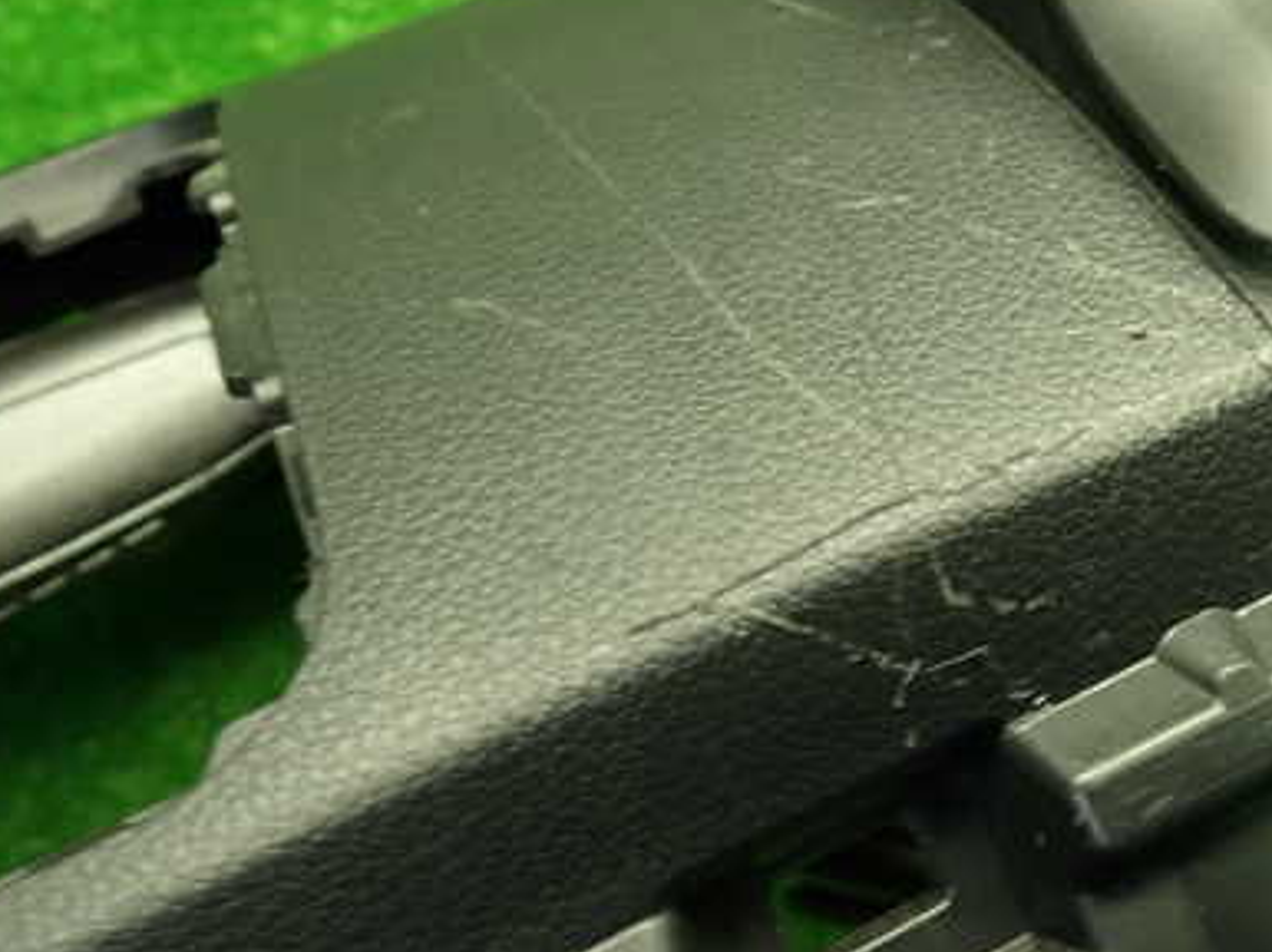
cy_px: 380
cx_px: 842
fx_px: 1432
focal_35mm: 39
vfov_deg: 36.6
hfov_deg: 47.2
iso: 250
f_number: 2
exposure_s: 1/30
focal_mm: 4.5
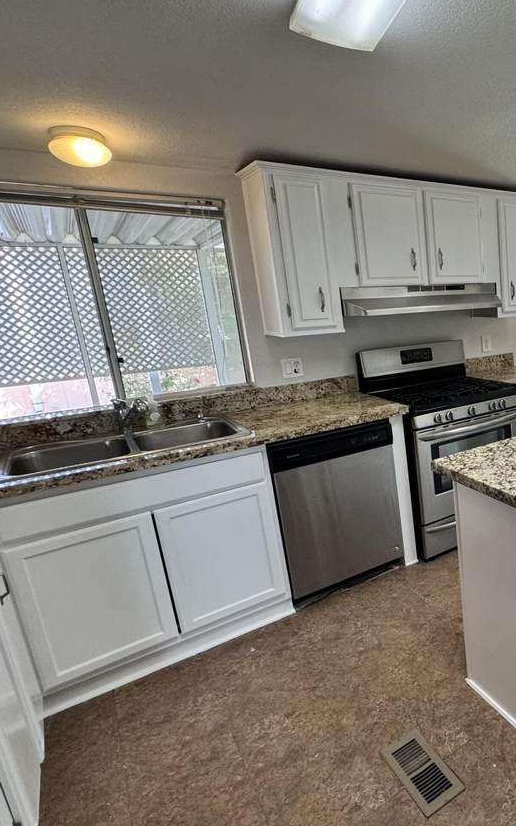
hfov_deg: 44.1
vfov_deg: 77.2
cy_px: 410
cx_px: 530
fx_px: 518
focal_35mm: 23
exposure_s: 1/120
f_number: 2.2
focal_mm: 2.22
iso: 200
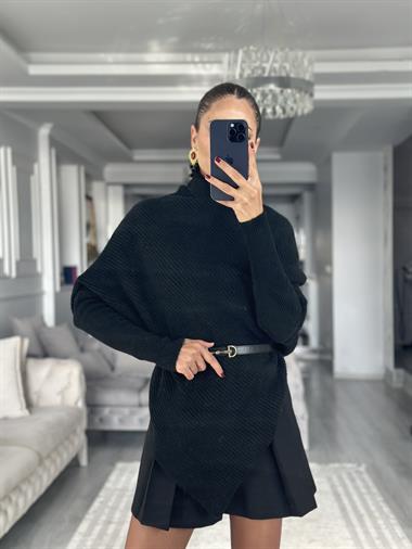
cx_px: 206
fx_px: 761
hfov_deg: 30.3
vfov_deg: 39.6
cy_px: 274
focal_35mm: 48
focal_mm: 6.86
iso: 125
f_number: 1.78
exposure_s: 1/79
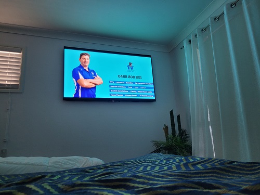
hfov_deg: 67.3
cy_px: 98
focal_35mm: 26
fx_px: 195
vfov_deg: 53.1
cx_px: 130
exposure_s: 1/50
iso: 200
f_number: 1.8
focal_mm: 5.4
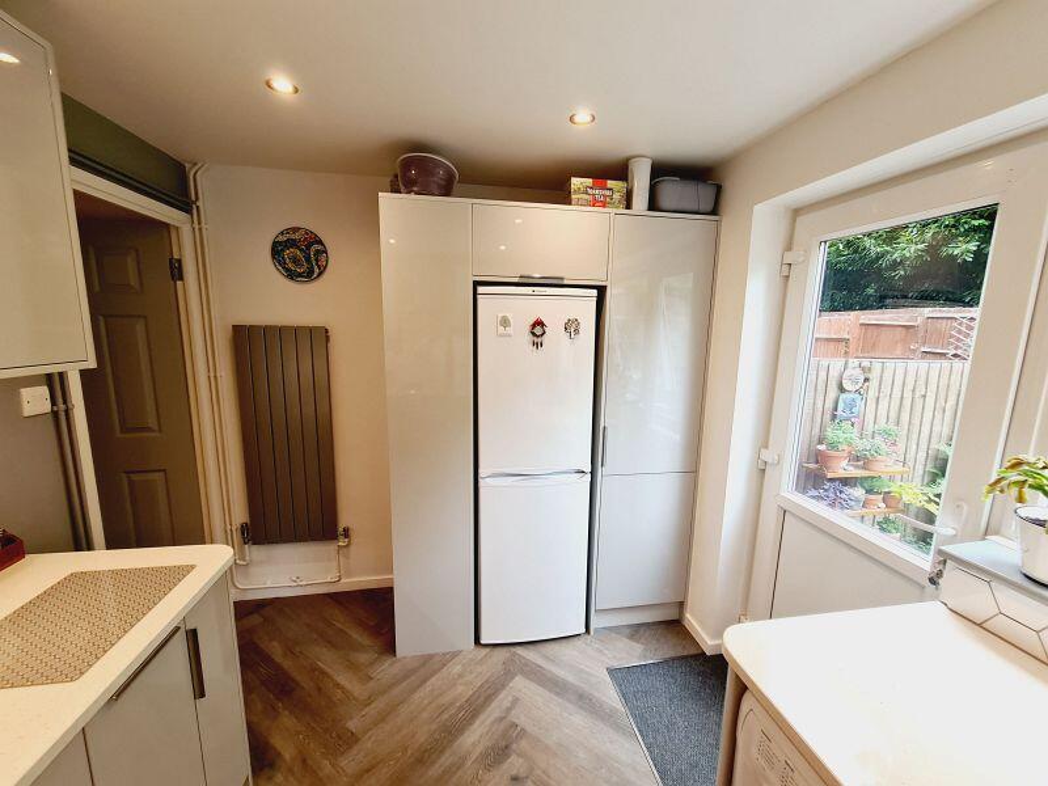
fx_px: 394
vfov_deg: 89.9
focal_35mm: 13
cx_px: 524
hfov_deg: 106.2
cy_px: 393
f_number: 2.2
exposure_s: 1/50
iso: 80
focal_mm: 2.2
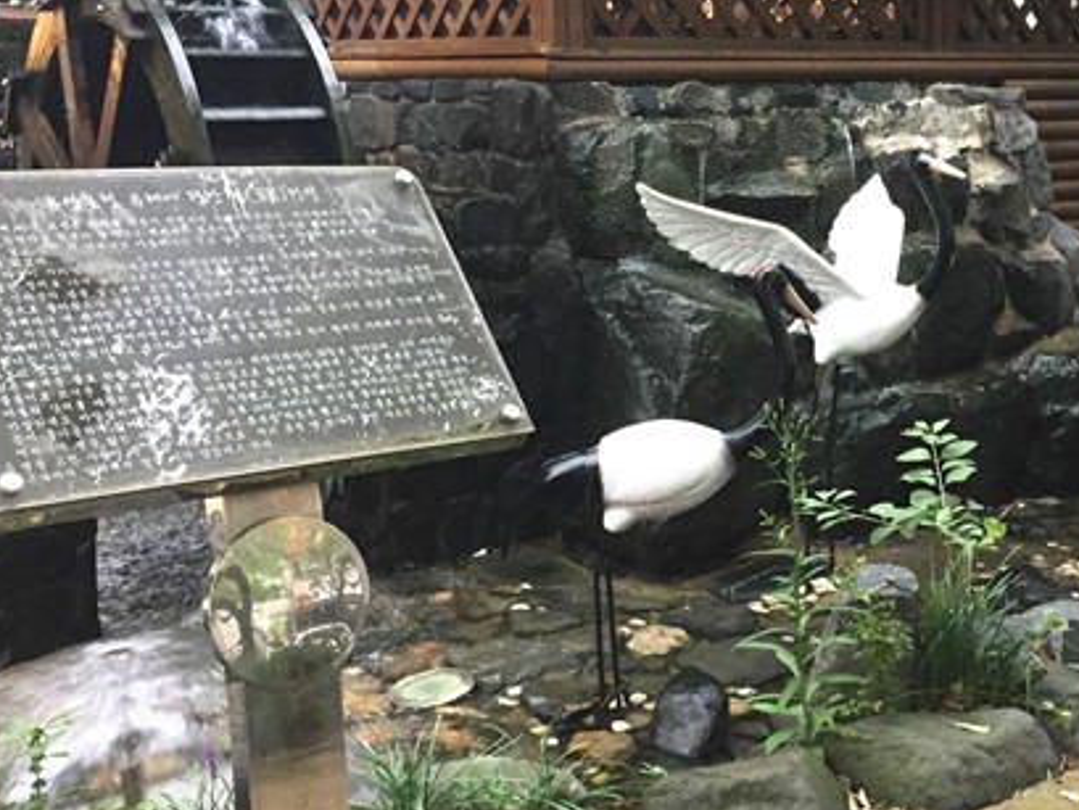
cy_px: 266
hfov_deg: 36.7
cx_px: 794
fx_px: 1590
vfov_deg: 28.4
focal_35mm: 51
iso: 250
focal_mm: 4.15
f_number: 2.2
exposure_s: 1/24
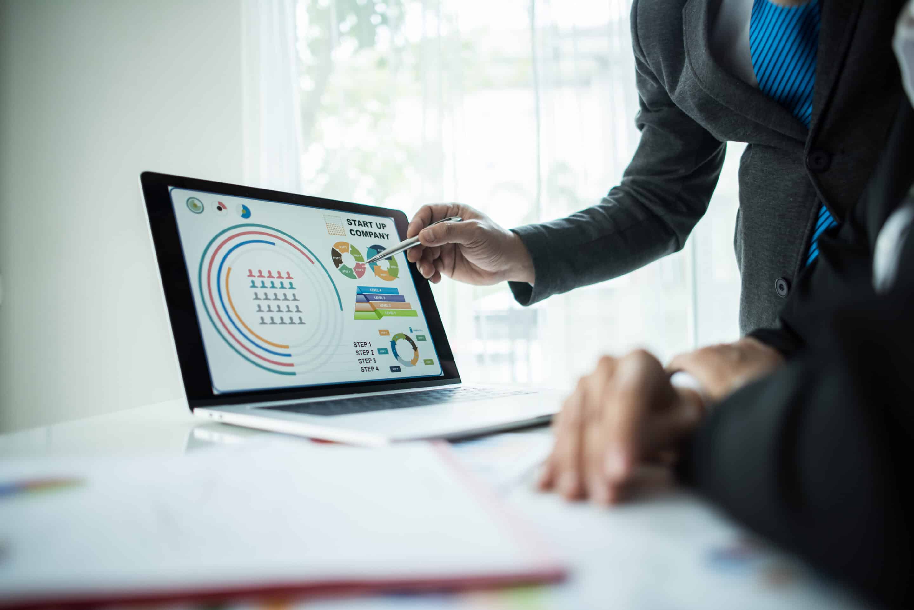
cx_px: 457
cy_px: 305
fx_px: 711
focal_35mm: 28
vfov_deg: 46.4
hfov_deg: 65.5
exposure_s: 1/250
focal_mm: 28
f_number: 1.8
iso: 200
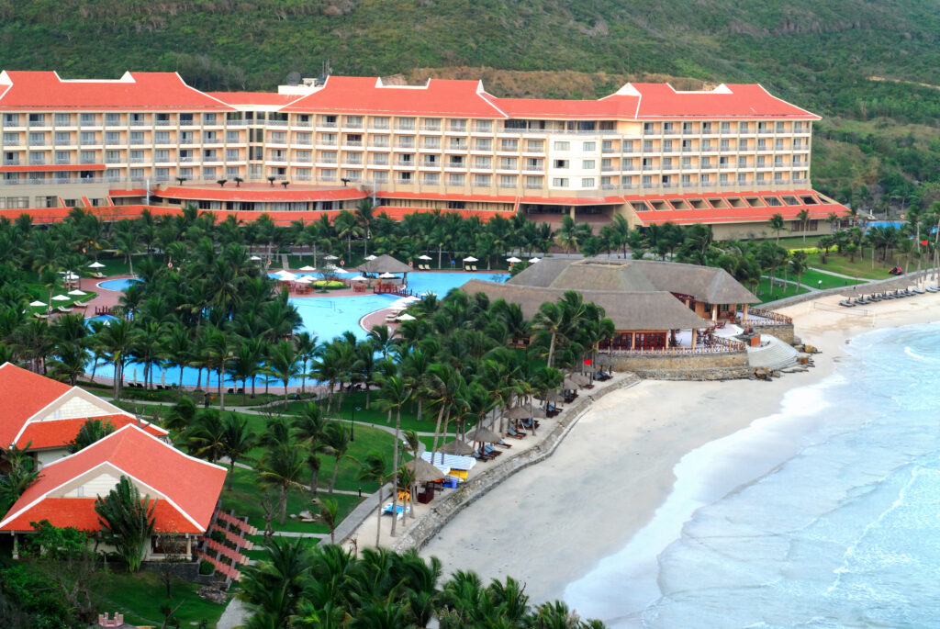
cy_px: 314
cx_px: 470
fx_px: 1960
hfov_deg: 27.0
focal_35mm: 75
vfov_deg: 18.2
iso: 800
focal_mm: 50
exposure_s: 1/45
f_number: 16
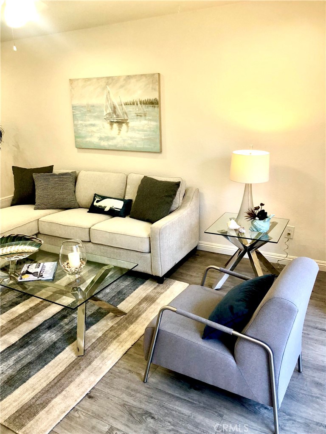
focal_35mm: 28
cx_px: 163
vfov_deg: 63.4
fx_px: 352
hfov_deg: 49.7
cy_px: 217
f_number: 1.8
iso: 25
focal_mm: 3.99
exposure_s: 1/30
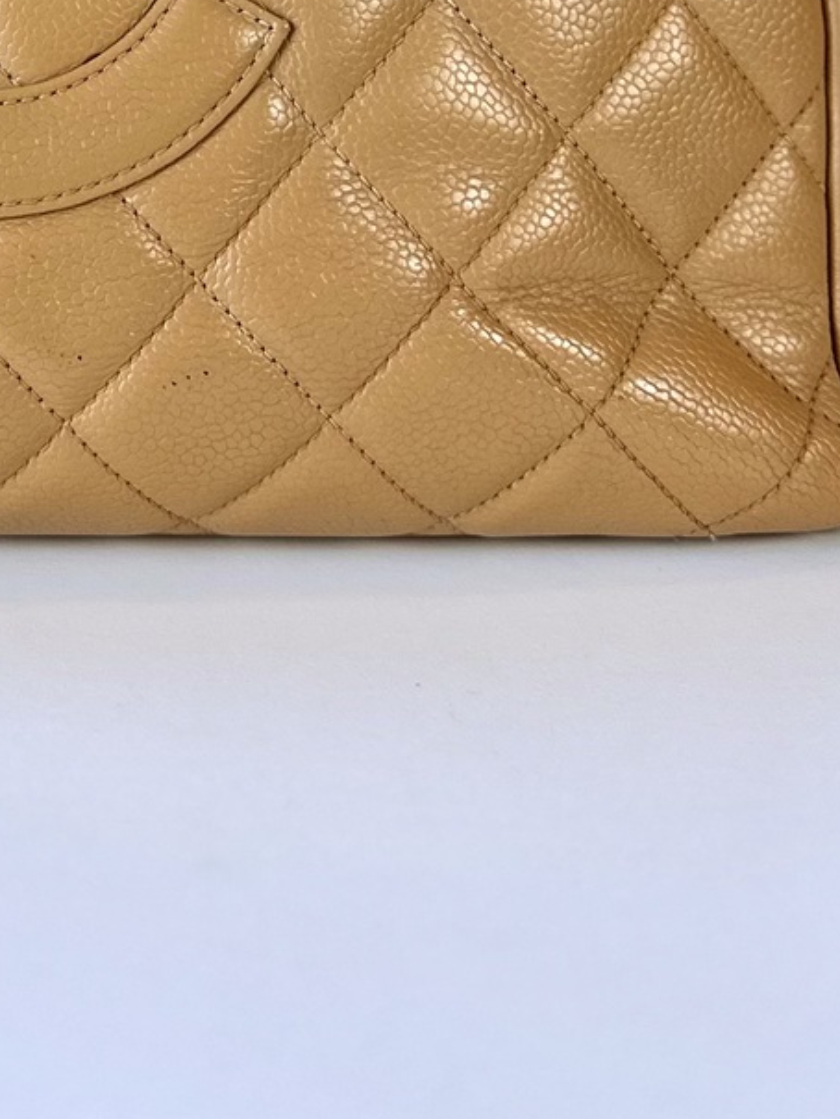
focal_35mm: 80
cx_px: -163
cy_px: -294
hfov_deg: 17.6
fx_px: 2587
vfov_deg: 22.2
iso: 64
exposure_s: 1/100
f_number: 1.78
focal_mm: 6.86
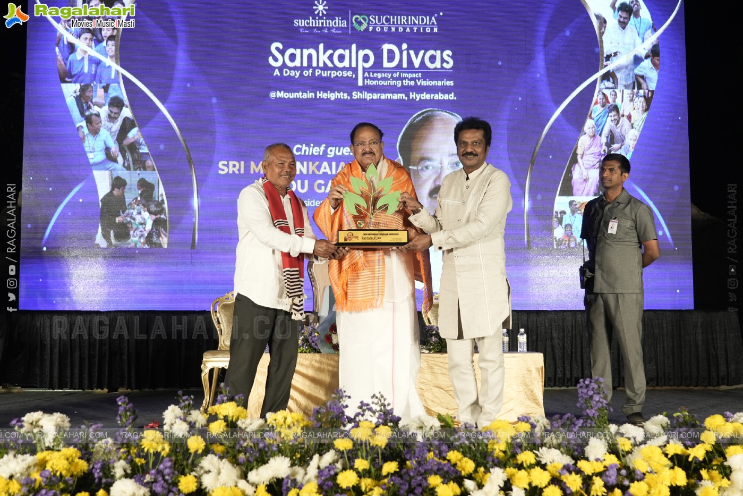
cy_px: 248
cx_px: 372
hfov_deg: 42.7
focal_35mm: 46
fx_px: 949
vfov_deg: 29.3
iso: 800
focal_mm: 31
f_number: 4
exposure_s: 1/250
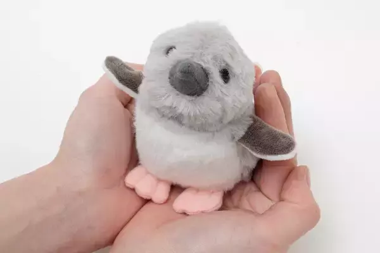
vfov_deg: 19.5
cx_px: 190
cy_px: 126
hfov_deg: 28.8
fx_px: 739
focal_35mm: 70
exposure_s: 1/125
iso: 640
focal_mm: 70
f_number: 16
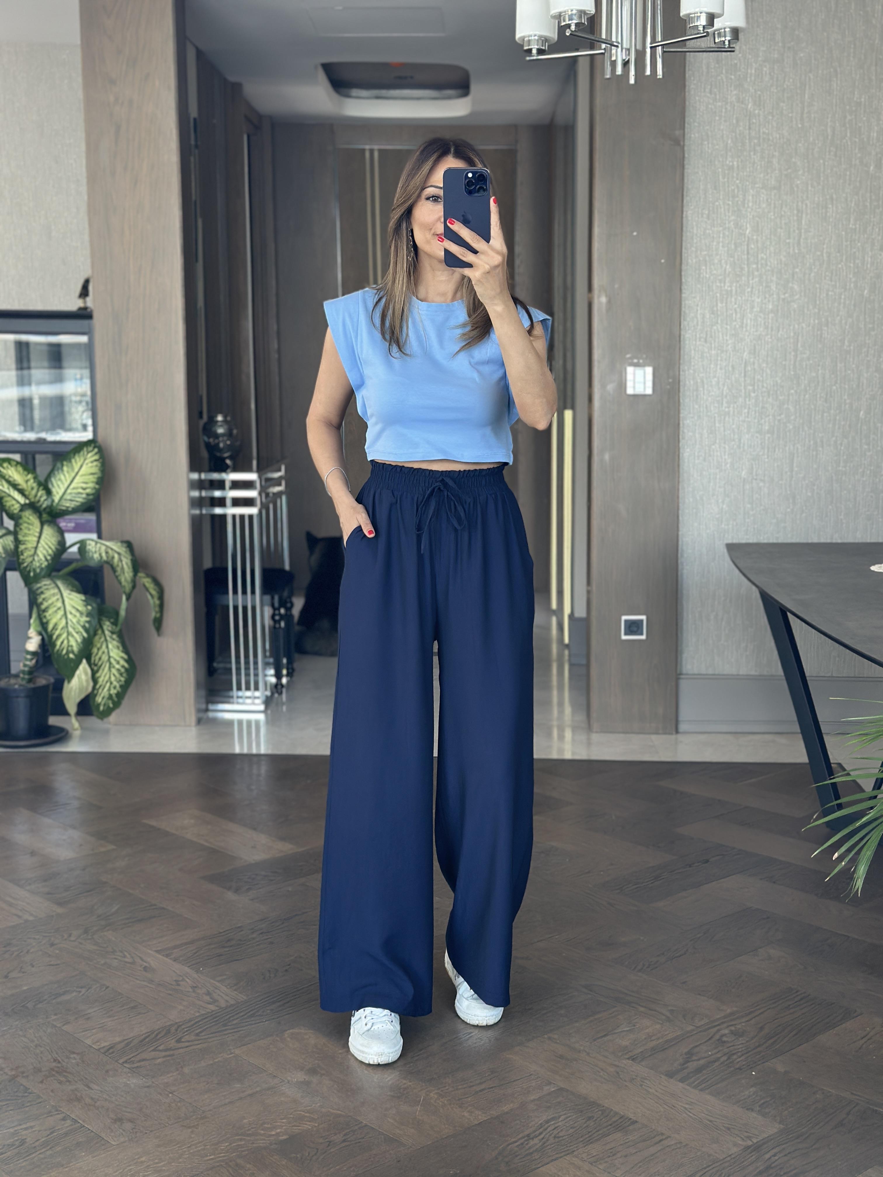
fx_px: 1633
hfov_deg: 30.3
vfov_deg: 39.7
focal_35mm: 48
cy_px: 588
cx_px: 442
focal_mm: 6.86
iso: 125
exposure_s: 1/88
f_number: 1.78
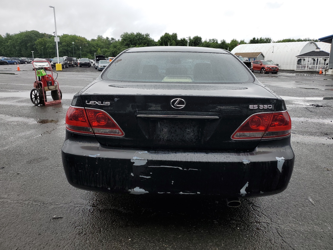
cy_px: 125
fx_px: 250
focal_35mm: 26
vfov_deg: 53.1
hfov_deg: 67.3
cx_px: 166
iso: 50
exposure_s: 1/435
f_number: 1.5
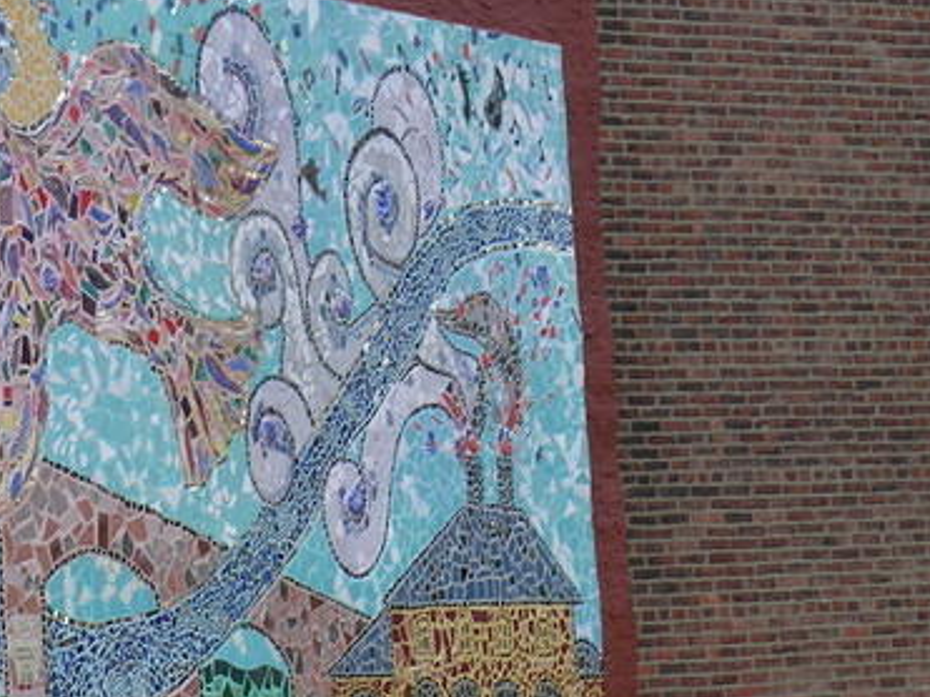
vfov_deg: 7.4
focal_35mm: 200
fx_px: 5372
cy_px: 441
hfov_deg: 9.9
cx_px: 191
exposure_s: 1/60.3
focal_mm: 24
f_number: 4.6
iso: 55
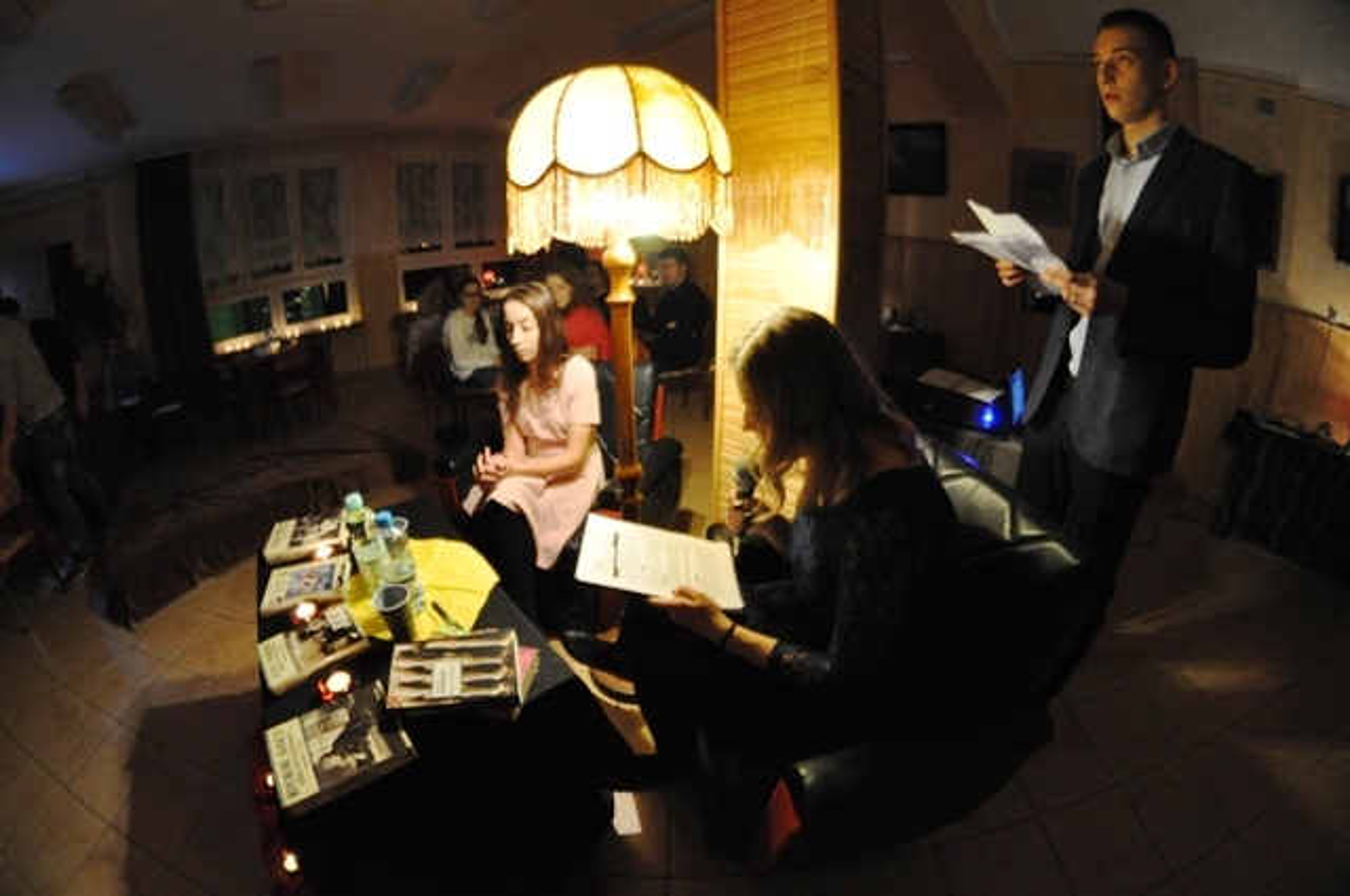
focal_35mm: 12
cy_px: 448
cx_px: 675
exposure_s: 1/30
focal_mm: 8
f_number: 3.5
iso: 1600
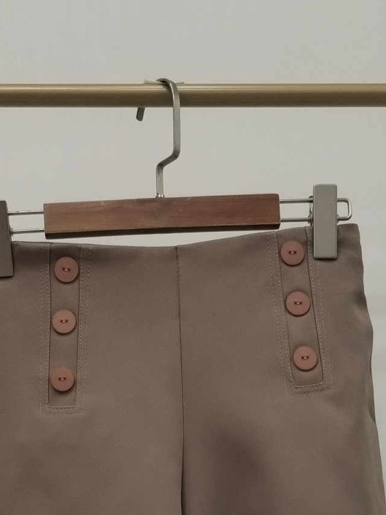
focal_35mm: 82
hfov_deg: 18.0
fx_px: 1219
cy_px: 691
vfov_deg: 21.3
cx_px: 142
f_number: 1.8
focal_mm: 4.75
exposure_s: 1/120
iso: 225
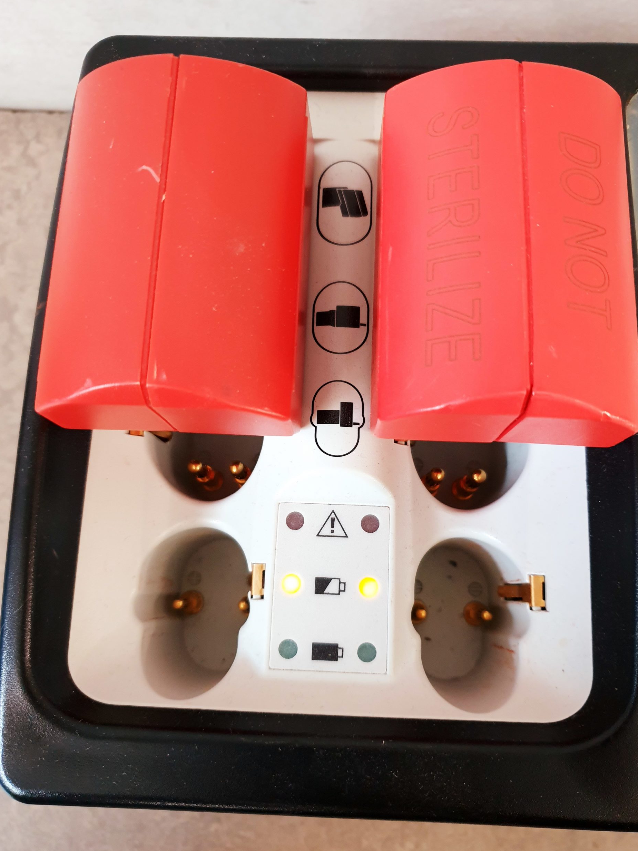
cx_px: 325
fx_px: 663
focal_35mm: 27
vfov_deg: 65.3
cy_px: 429
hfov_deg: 51.4
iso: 250
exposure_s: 1/50
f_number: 1.5
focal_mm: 4.3
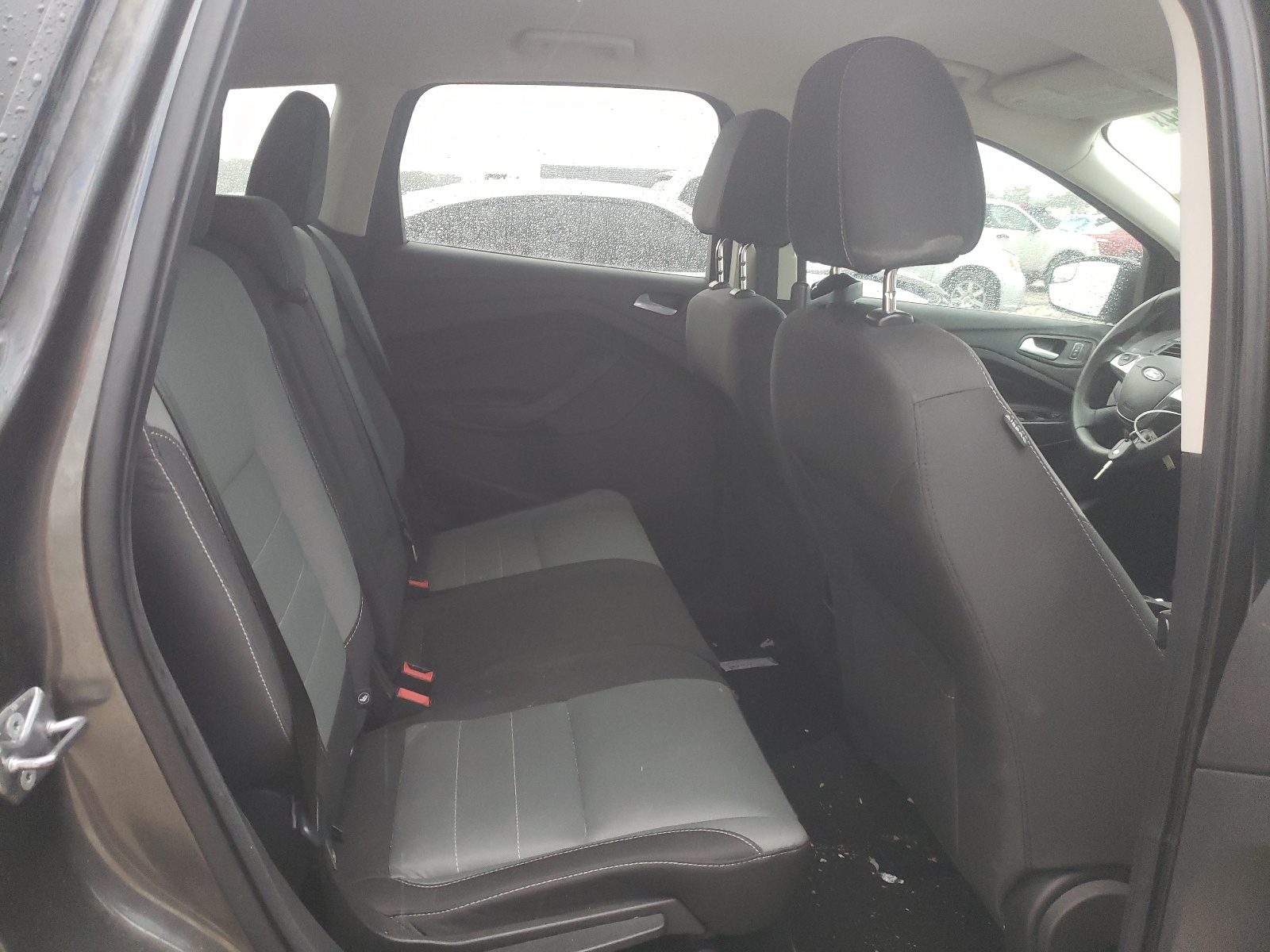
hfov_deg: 67.3
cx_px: 635
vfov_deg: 53.1
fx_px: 954
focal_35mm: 26
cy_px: 476
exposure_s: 1/50
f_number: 1.5
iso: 277
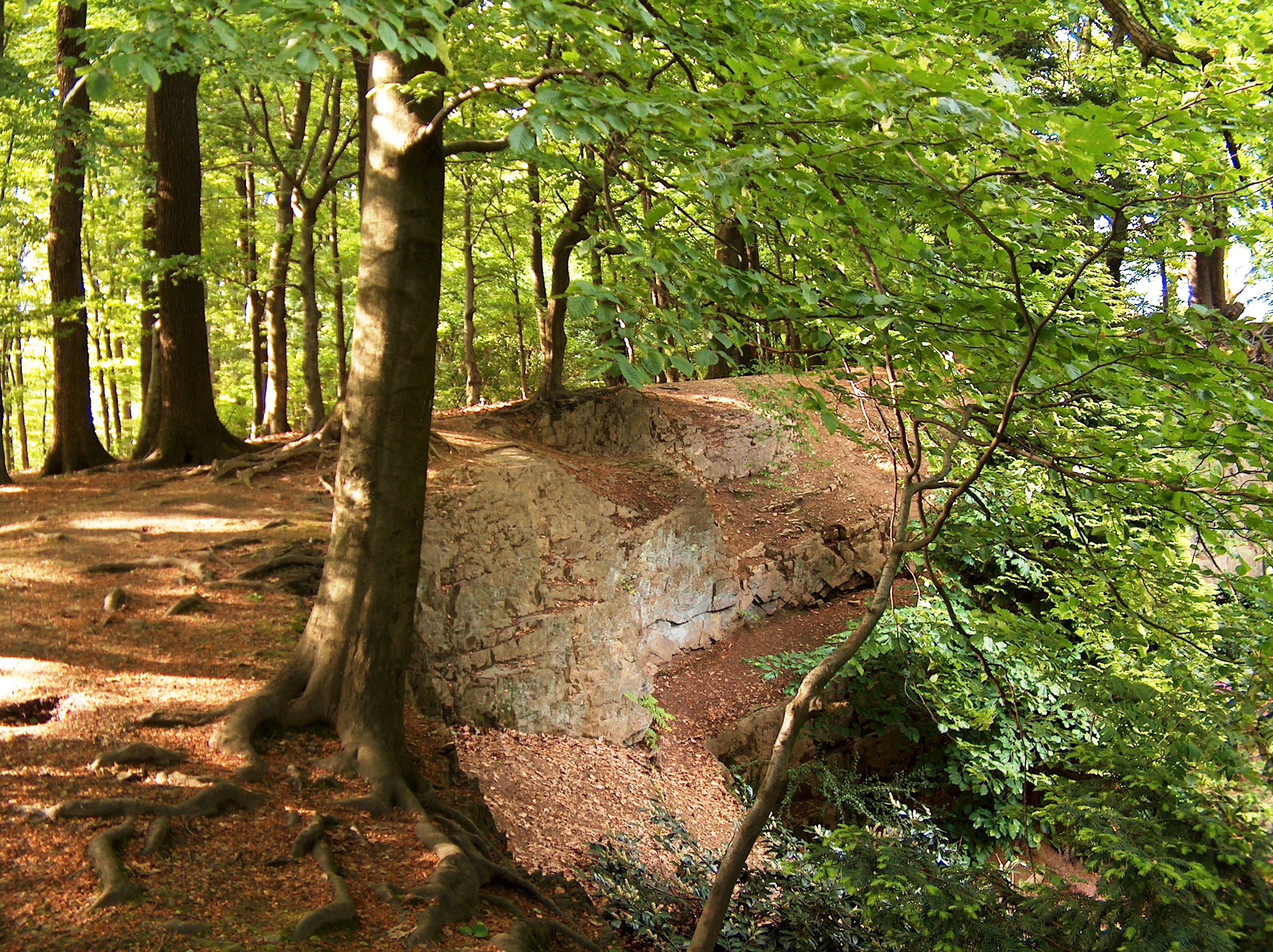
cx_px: 636
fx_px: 1360
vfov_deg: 38.6
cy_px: 476
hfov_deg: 50.2
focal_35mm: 37
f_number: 2.8
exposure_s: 1/14.7
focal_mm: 7.6
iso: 100
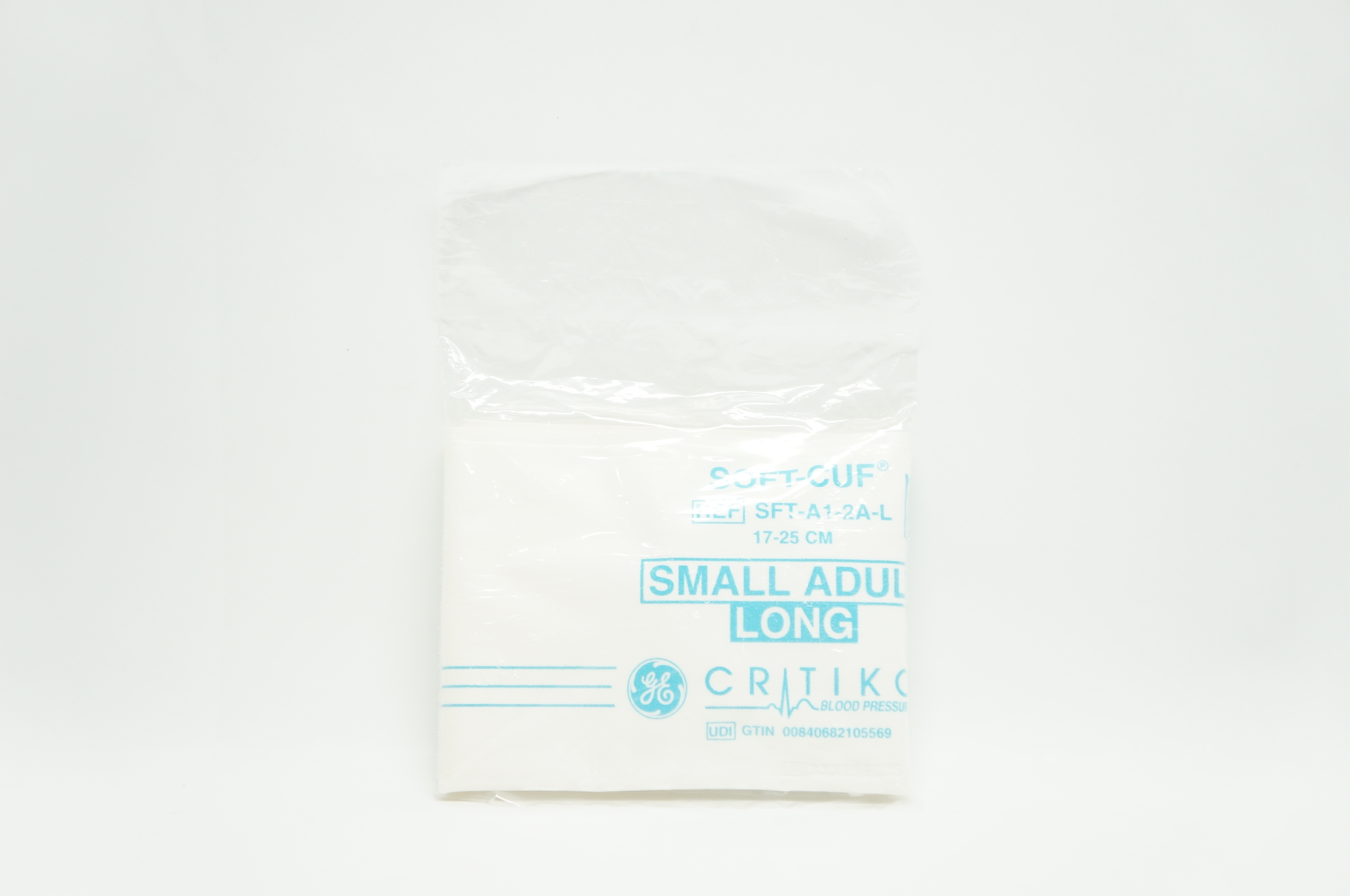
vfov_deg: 24.3
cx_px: 675
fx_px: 2079
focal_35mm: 56
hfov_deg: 36.0
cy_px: 448
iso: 400
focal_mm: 37
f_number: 4.5
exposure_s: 1/100
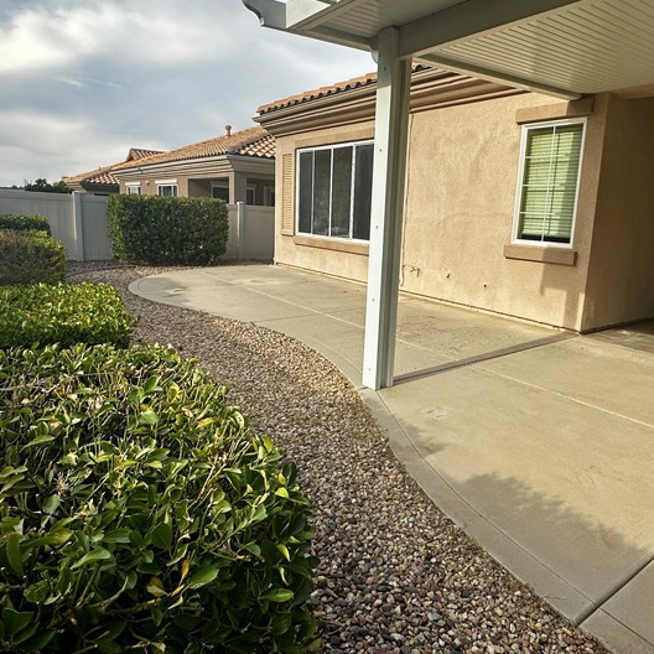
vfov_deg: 65.0
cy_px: 307
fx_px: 513
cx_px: 372
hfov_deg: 64.8
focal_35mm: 24
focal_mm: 2.22
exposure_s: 1/1473
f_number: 2.2
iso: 50
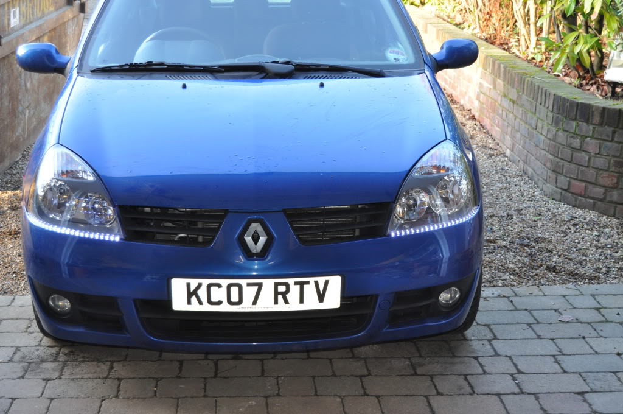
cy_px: 207
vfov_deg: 22.6
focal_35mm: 60
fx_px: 1037
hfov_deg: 33.4
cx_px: 312
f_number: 5
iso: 800
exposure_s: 1/100
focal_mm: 40
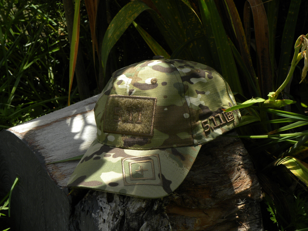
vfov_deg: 12.7
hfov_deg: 16.8
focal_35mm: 117
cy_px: 116
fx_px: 1041
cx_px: 154
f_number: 5
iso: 64
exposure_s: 1/226
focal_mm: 20.8
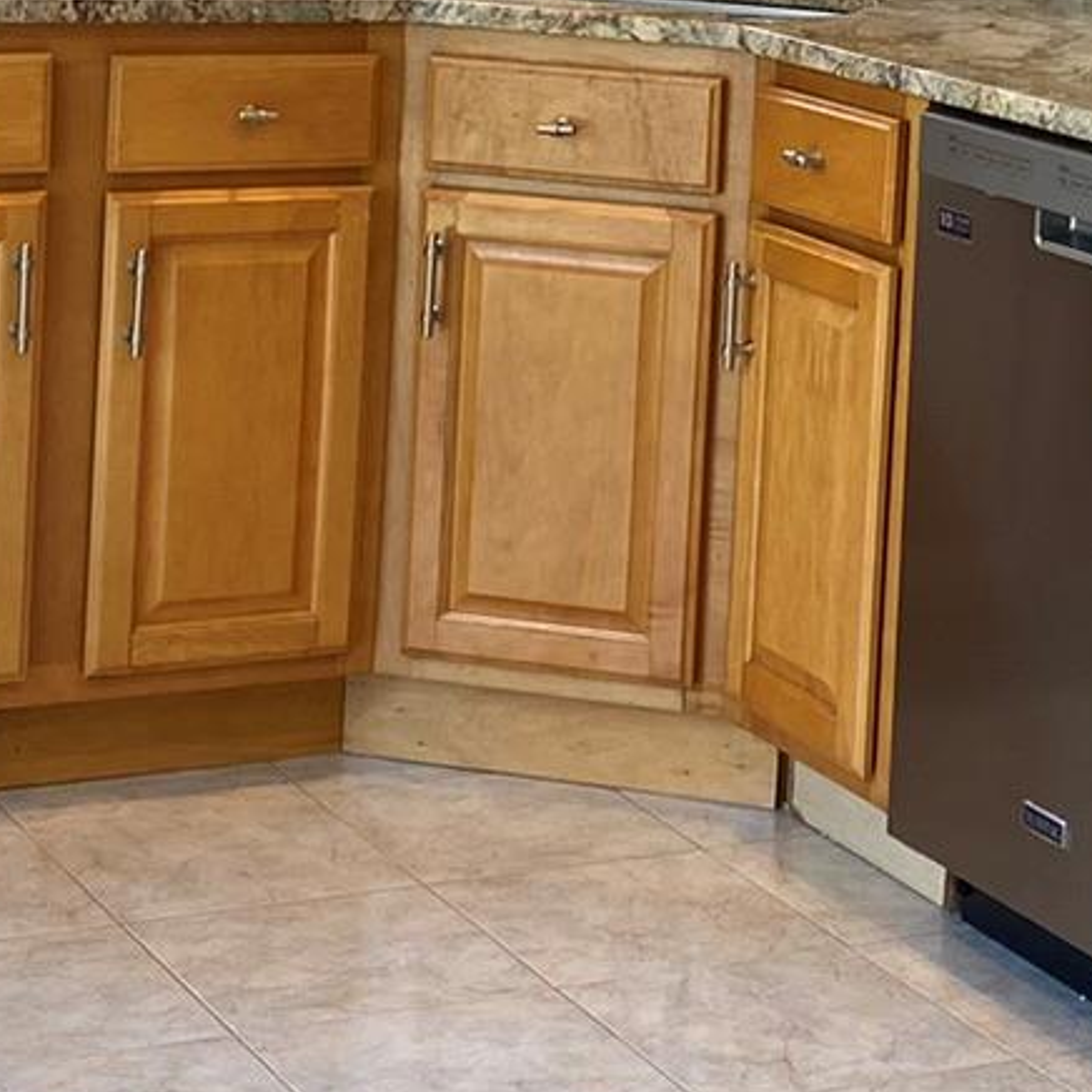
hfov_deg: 16.0
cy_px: 0
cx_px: 889
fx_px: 3855
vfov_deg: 15.8
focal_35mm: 108
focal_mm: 4.25
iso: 80
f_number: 1.8
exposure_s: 1/120
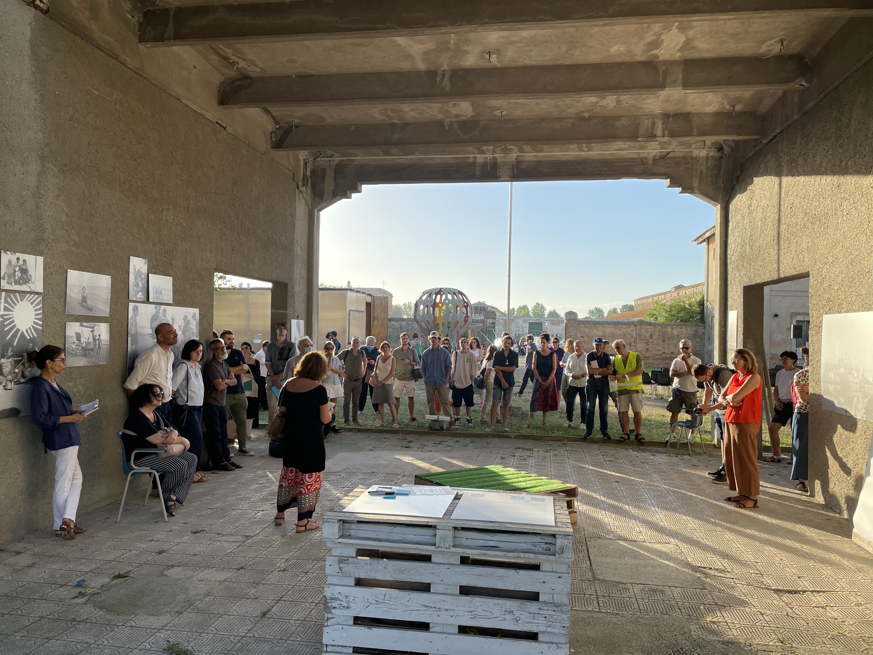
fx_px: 656
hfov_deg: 67.3
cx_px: 436
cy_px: 328
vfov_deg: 53.1
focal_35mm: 26
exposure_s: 1/785
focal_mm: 4.2
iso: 32
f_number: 1.6
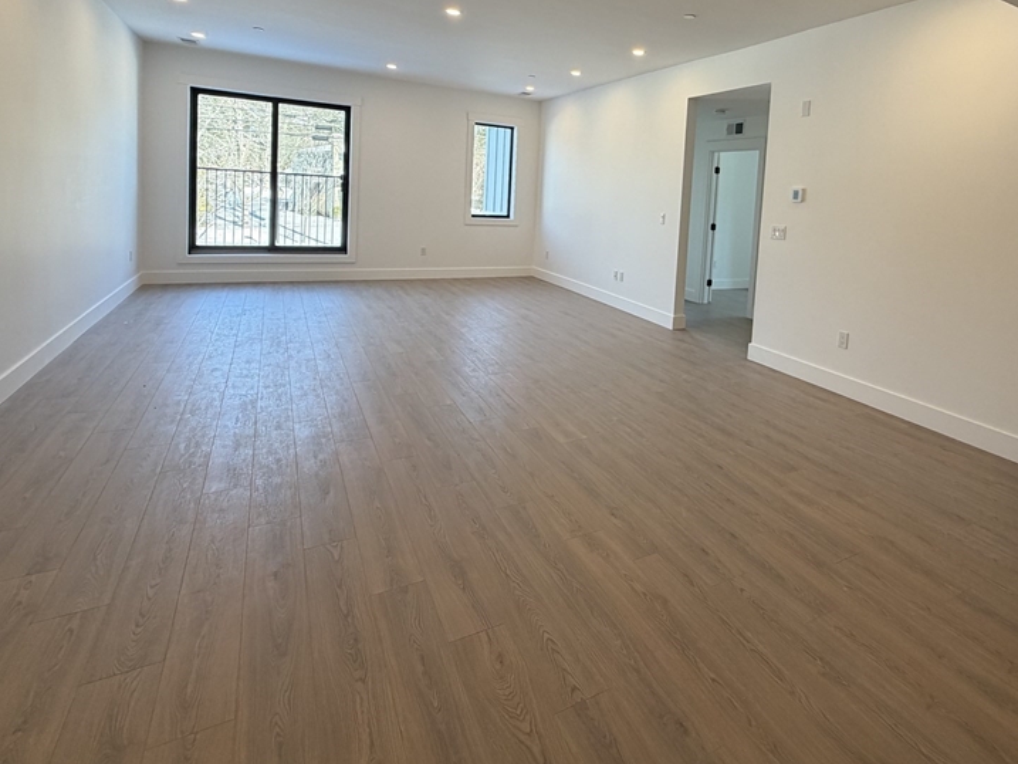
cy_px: 233
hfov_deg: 80.3
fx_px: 588
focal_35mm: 20
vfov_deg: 63.7
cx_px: 635
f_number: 2.2
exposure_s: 1/120
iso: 100
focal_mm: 2.22
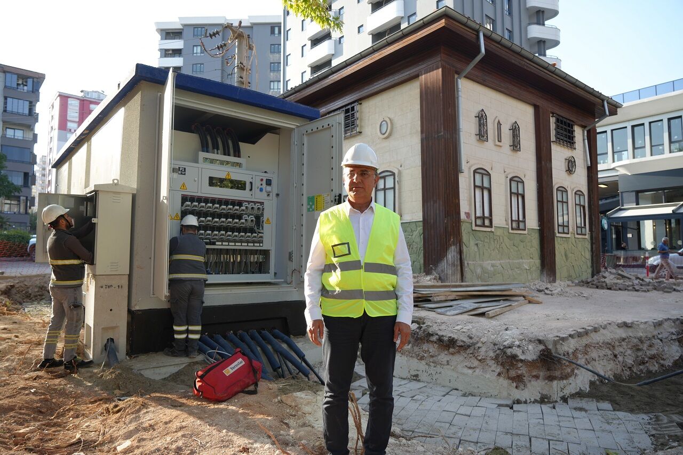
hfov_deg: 73.8
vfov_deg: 53.1
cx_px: 342
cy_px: 228
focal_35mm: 24
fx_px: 455
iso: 100
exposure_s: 1/160
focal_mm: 24
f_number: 4
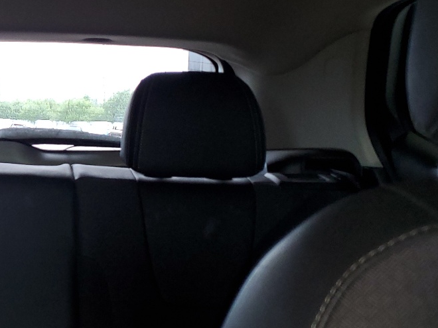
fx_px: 797
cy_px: 103
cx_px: -10
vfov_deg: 23.2
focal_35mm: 63
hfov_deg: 28.6
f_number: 1.5
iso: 128
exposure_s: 1/60.2
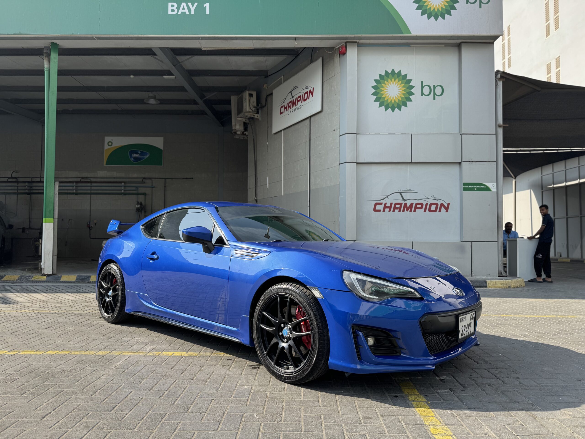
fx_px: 406
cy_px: 220
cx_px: 292
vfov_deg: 56.8
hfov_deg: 71.6
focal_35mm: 24
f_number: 1.78
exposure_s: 1/1637
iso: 80
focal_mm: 6.76
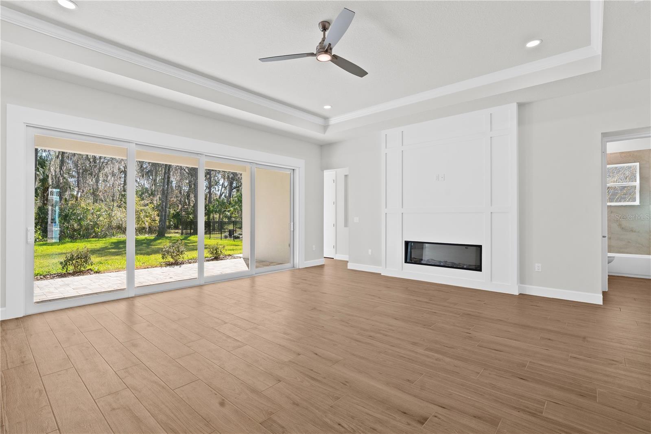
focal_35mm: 16
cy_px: 217
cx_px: 326
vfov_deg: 73.7
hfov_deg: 96.7
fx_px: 289
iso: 320
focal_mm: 16
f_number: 8
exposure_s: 1/40
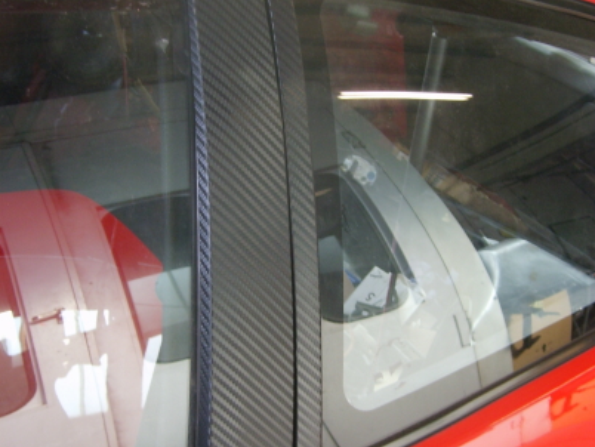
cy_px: 261
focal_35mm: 47
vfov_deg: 30.9
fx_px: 808
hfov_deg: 40.4
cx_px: 298
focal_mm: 5.8
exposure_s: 1/30
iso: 104
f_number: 2.8
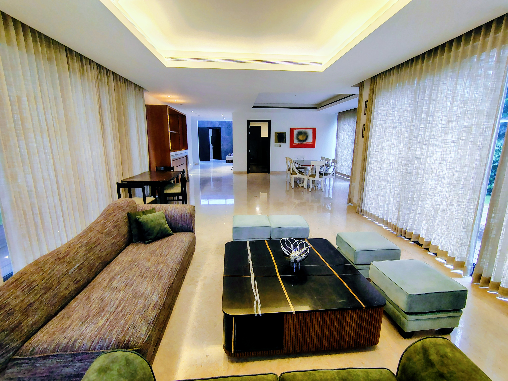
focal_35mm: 16
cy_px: 190
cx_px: 254
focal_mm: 2.13
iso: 451
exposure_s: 1/50
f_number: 2.2
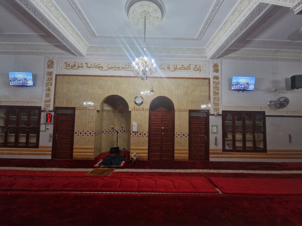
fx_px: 113
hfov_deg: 106.2
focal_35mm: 13
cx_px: 151
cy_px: 113
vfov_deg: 89.9
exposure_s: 1/33
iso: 500
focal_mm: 2.2
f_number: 2.2
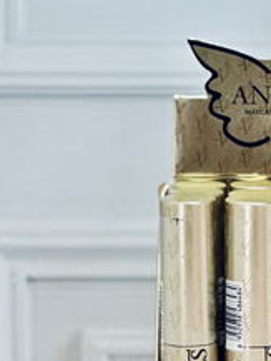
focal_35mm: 189
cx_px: 291
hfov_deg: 7.8
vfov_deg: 10.4
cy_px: 334
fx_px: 1971
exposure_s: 1/100
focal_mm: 9
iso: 125
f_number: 2.8
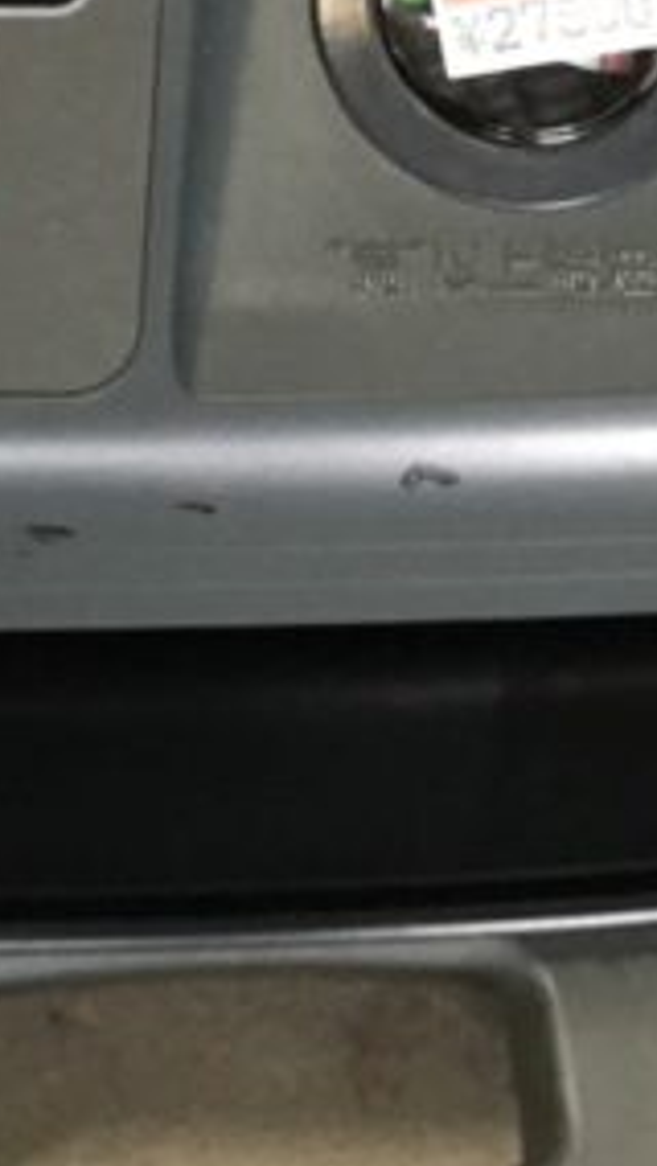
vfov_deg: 24.3
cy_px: 234
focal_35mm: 86
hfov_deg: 13.9
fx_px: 2660
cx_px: 33
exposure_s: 1/15
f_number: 1.8
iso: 100
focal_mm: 3.99
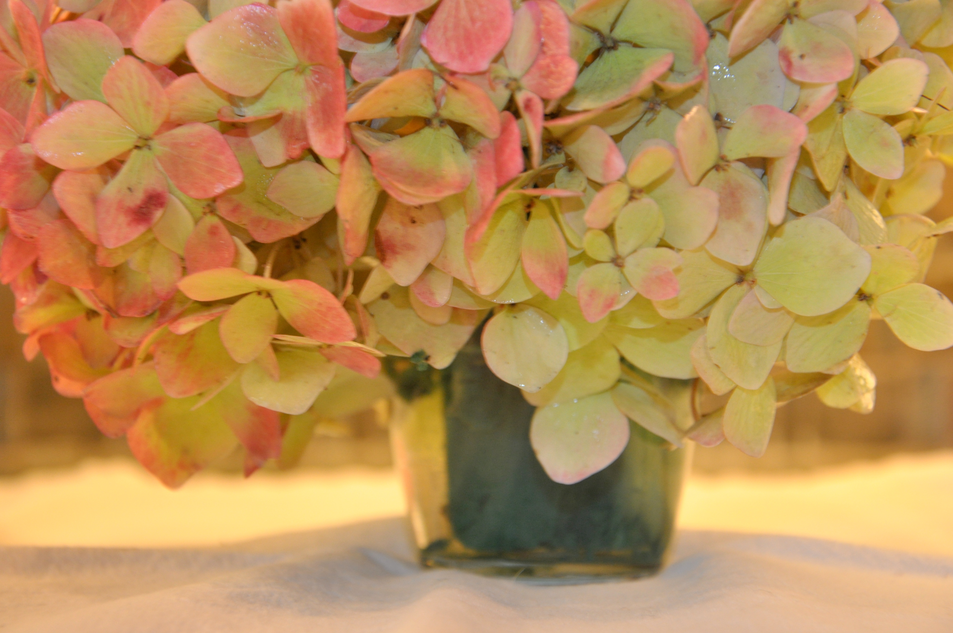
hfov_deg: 23.4
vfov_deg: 15.7
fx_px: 2300
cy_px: 316
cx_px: 476
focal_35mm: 87
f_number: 5
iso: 800
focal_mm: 58
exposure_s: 1/30
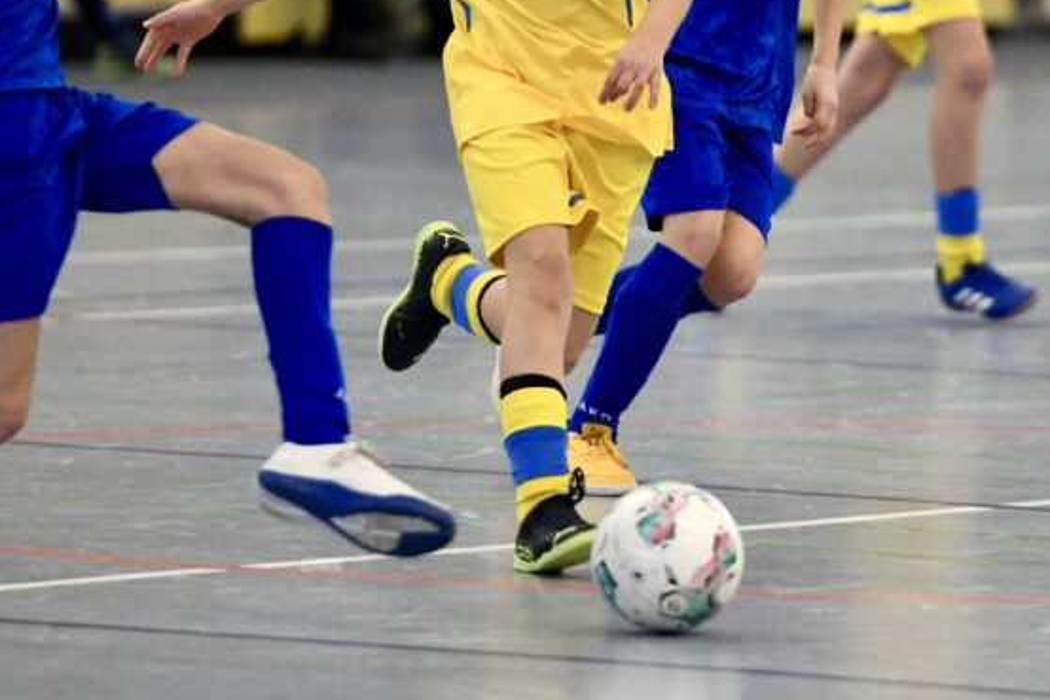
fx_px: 10788
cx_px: 544
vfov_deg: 3.7
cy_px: 73
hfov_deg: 5.6
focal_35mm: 370
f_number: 2.8
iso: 8000
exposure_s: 1/1600
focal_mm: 200
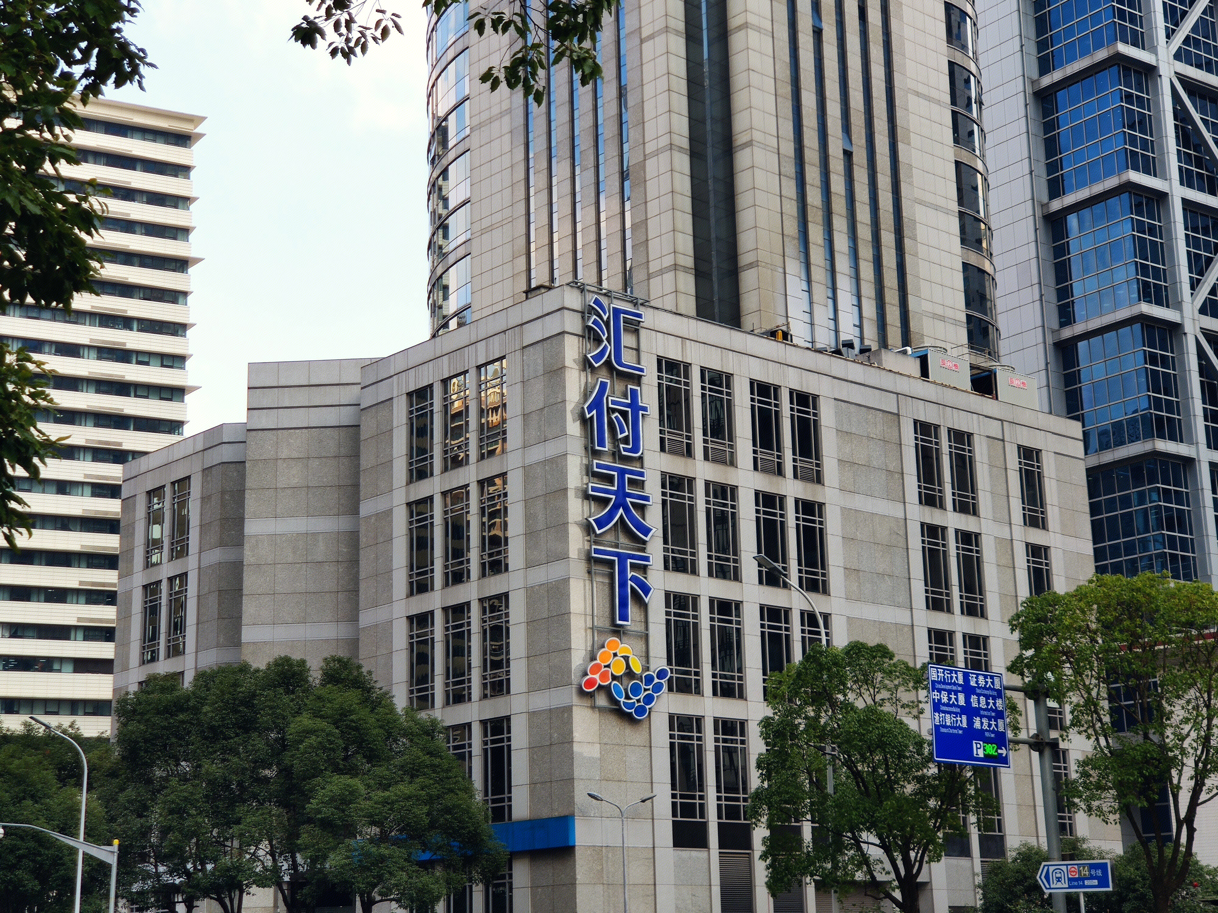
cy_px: 456
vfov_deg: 26.6
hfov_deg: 34.9
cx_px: 609
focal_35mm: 55
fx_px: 1935
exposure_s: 1/420
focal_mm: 6.22
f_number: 2.2
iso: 100
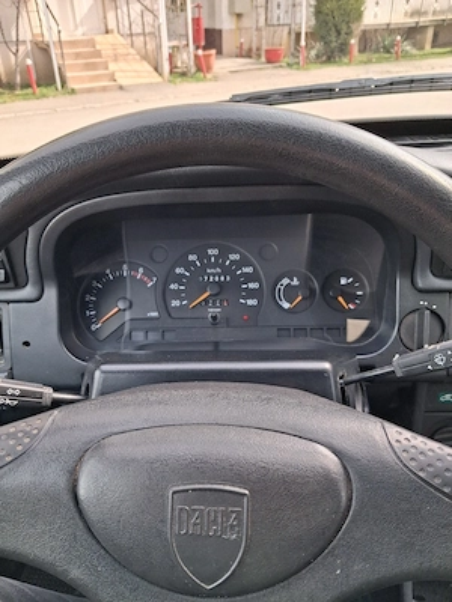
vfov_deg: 65.3
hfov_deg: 51.4
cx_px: 226
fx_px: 470
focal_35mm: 27
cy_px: 301
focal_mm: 4
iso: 40
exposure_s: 1/100
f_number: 1.8
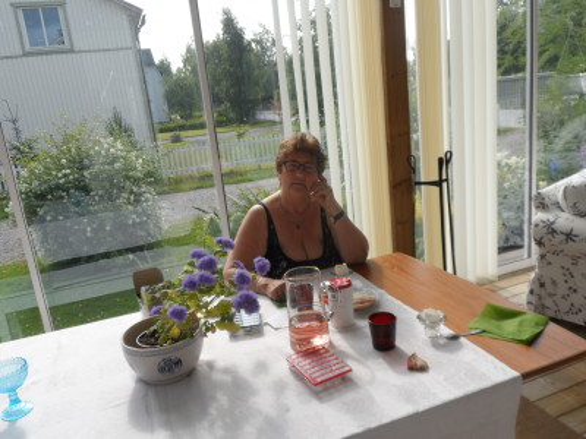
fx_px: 474
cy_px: 220
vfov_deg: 49.7
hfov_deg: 63.4
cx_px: 293
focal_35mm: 28
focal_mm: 4.9
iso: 80
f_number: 3.1
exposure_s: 1/500
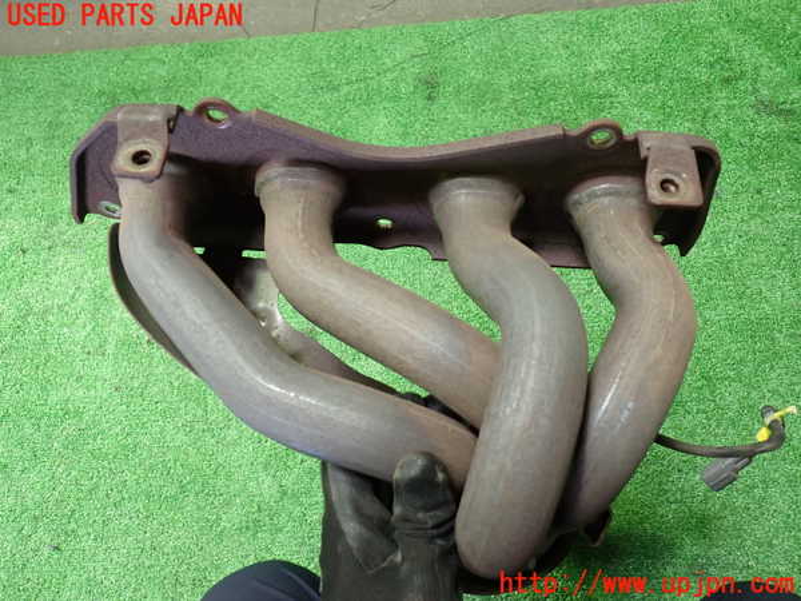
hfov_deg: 60.0
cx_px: 400
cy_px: 300
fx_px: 694
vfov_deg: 46.8
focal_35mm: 30
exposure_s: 1/30
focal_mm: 5.4
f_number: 2.3
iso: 250
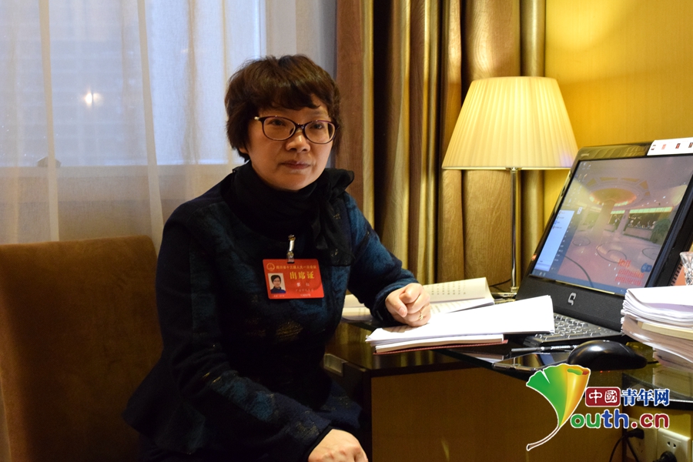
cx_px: 346
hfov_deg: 37.9
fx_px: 1011
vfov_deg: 25.8
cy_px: 231
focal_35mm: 52
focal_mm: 35
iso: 3200
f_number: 9
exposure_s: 1/15
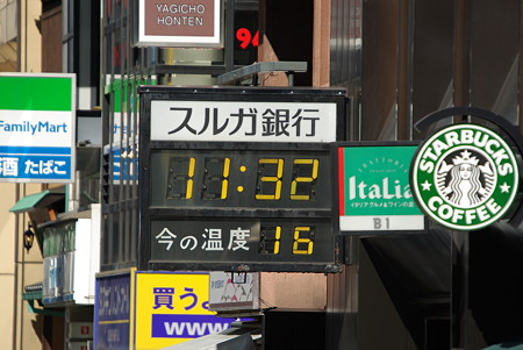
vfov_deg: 3.0
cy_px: 175
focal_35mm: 465
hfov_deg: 4.4
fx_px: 6762
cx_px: 262
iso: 100
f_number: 6.7
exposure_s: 1/350
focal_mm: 310
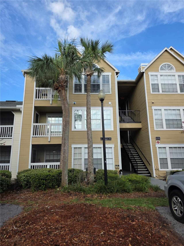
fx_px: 163
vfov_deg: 73.9
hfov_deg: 58.9
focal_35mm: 23
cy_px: 123
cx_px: 92
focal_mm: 6.3
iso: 80
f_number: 1.7
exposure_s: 1/2828
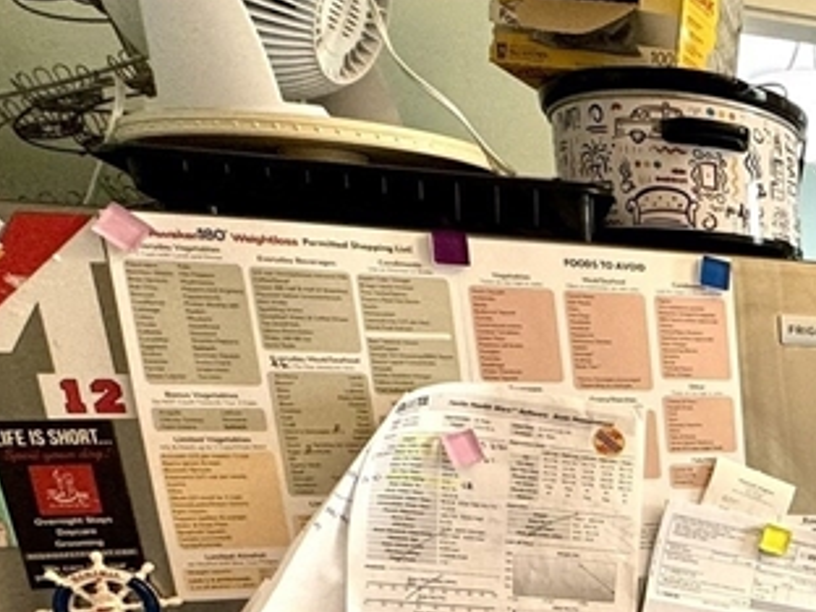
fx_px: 1084
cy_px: 693
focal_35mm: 46
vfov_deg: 28.3
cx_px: 1093
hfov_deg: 30.9
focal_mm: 2.22
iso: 200
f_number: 2.2
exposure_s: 1/60
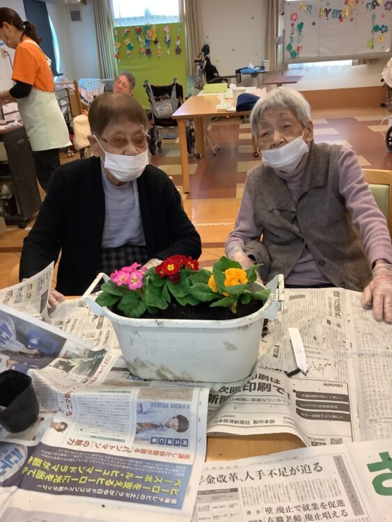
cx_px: 196
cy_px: 261
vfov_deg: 58.3
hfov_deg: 45.5
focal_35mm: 31
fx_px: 468
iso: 320
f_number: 2.4
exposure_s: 1/60
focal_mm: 3.3
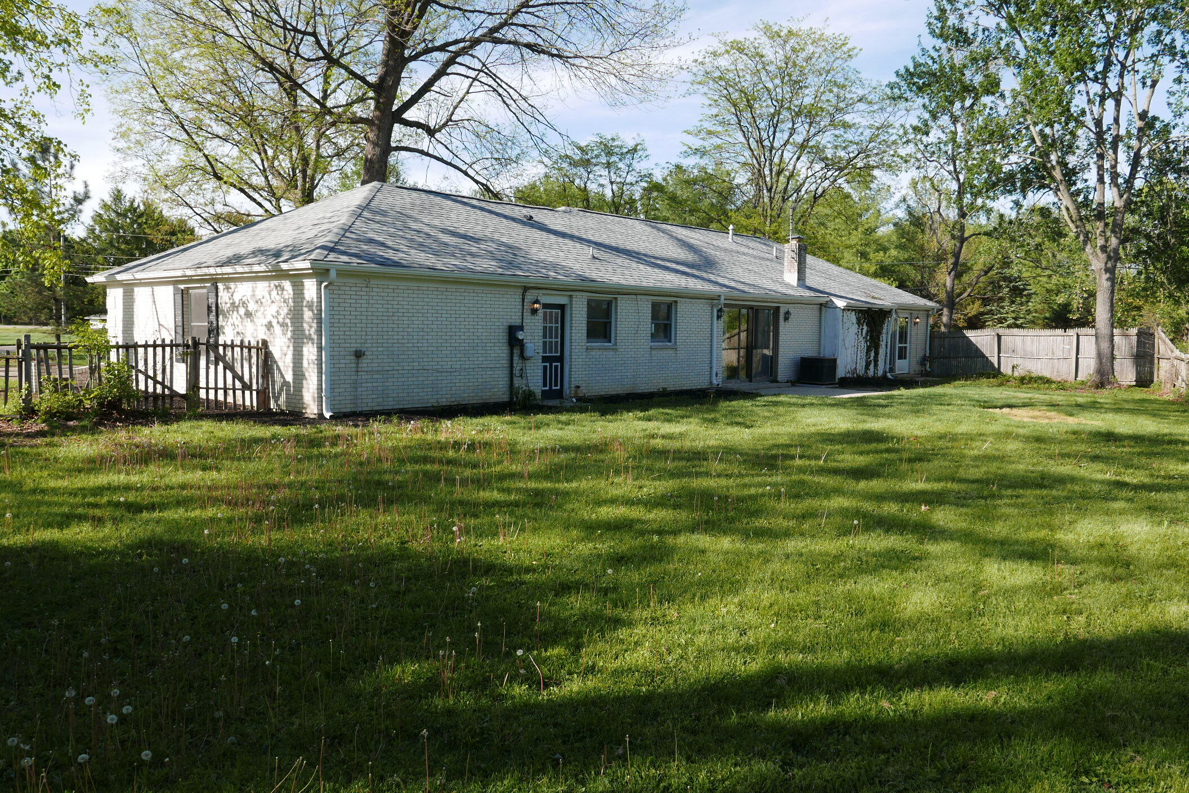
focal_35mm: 28
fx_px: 925
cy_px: 396
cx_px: 594
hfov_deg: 65.5
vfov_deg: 46.4
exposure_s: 1/400
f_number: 5.6
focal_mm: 12.5
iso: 200
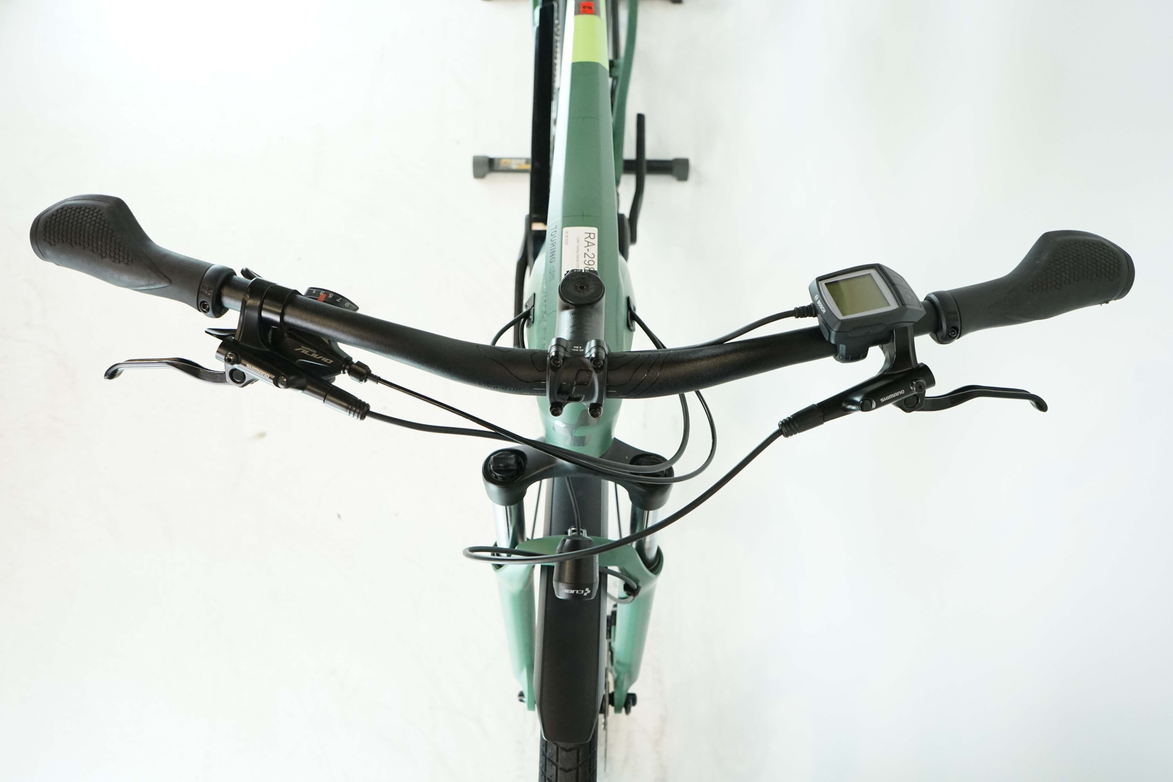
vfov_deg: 43.6
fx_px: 977
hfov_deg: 61.9
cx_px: 586
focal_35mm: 30
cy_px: 391
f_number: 6.3
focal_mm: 30
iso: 2500
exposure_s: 1/200
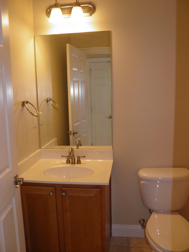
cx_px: 94
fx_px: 218
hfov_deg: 46.8
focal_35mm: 30
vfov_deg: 60.0
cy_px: 126
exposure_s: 1/40
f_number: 3
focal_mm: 5.5
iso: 100
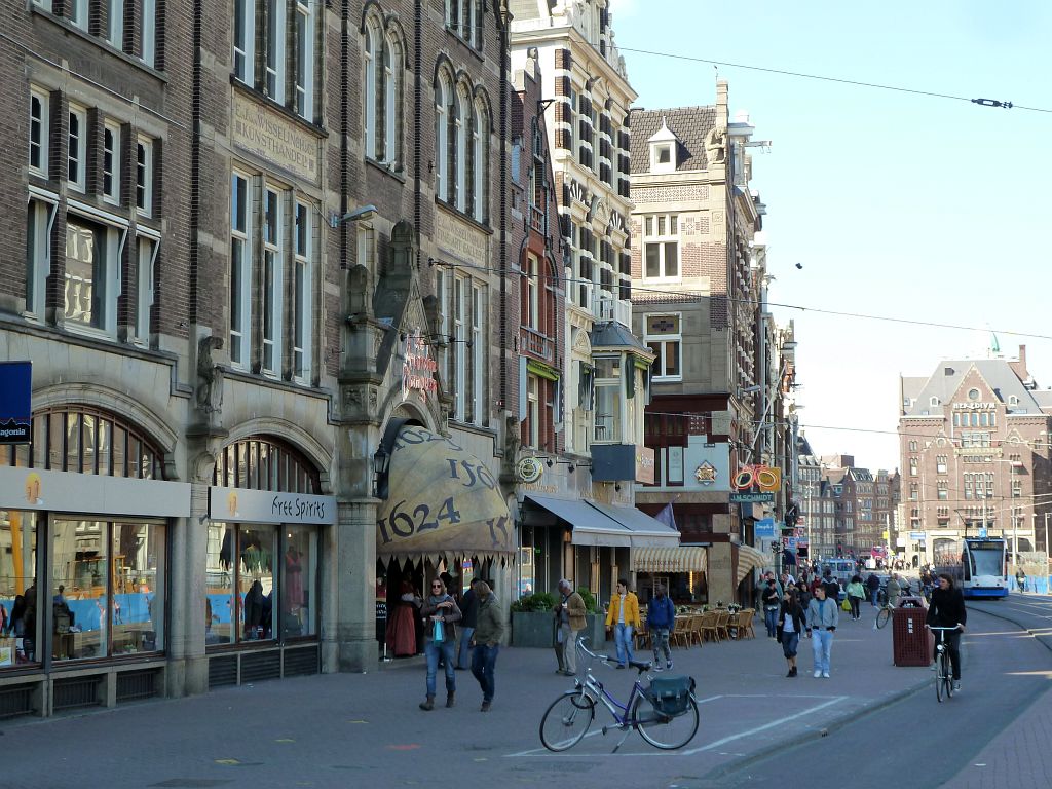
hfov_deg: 32.7
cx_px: 526
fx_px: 1793
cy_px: 394
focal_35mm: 59
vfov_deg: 24.8
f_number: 3.9
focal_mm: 9.7
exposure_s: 1/160
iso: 125
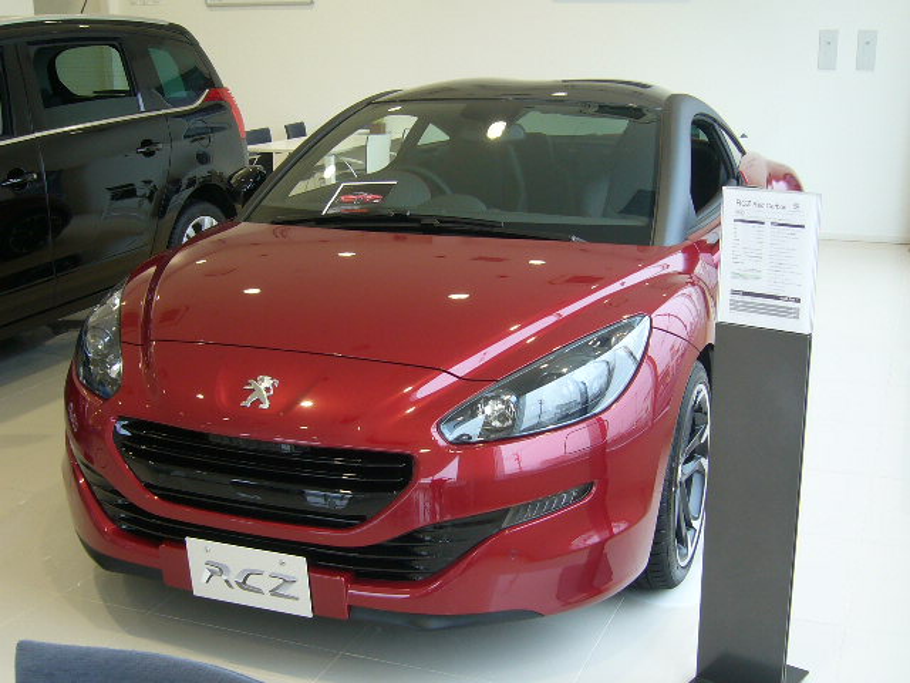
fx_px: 1183
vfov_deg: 32.2
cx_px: 455
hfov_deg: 42.1
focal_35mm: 45
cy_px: 342
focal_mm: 6
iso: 80
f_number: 2.9
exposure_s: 1/30
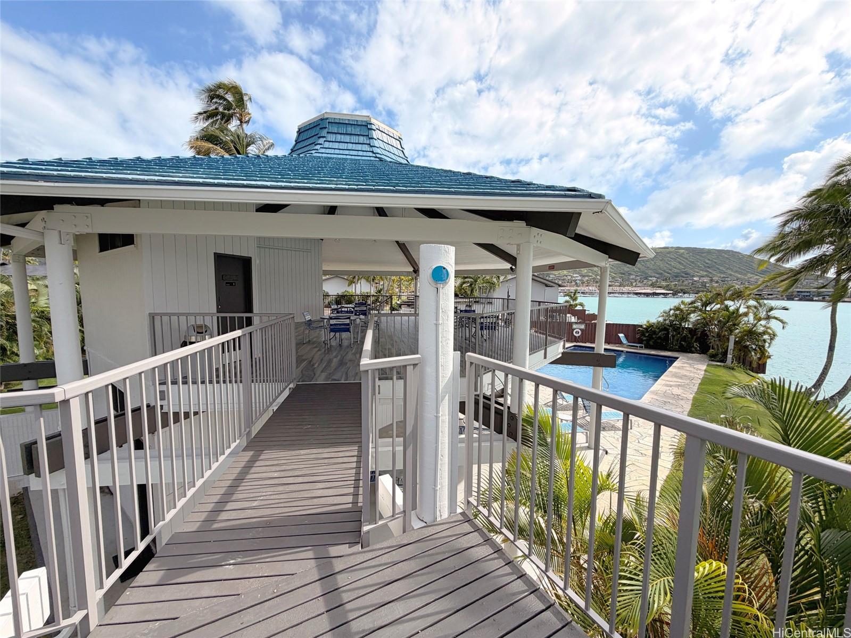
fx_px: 344
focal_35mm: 14
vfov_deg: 85.7
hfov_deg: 102.1
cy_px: 319
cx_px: 426
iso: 20
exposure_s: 1/888
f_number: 2.2
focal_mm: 2.22
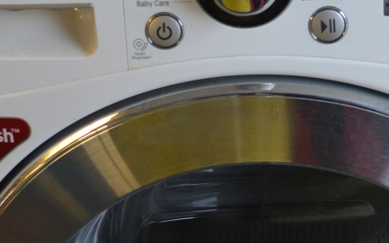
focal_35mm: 158
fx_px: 1672
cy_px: 226
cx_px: 252
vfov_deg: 8.3
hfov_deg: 13.3
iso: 720
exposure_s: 1/15
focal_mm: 31
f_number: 4.2
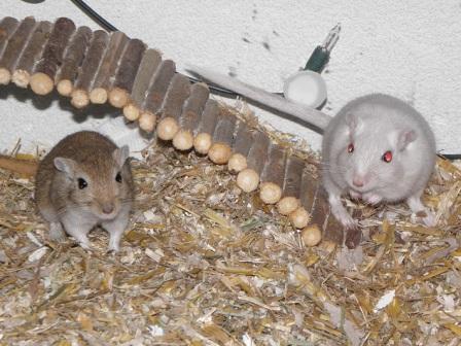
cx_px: 230
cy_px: 173
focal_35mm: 157
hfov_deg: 12.6
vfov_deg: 9.5
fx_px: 2091
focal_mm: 27.97
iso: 100
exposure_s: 1/160
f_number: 4.4
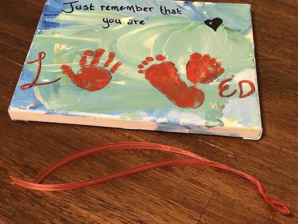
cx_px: 149
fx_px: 491
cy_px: 112
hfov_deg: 33.8
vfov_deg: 25.7
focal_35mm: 57
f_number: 2.8
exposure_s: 1/61
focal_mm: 6.6
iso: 500
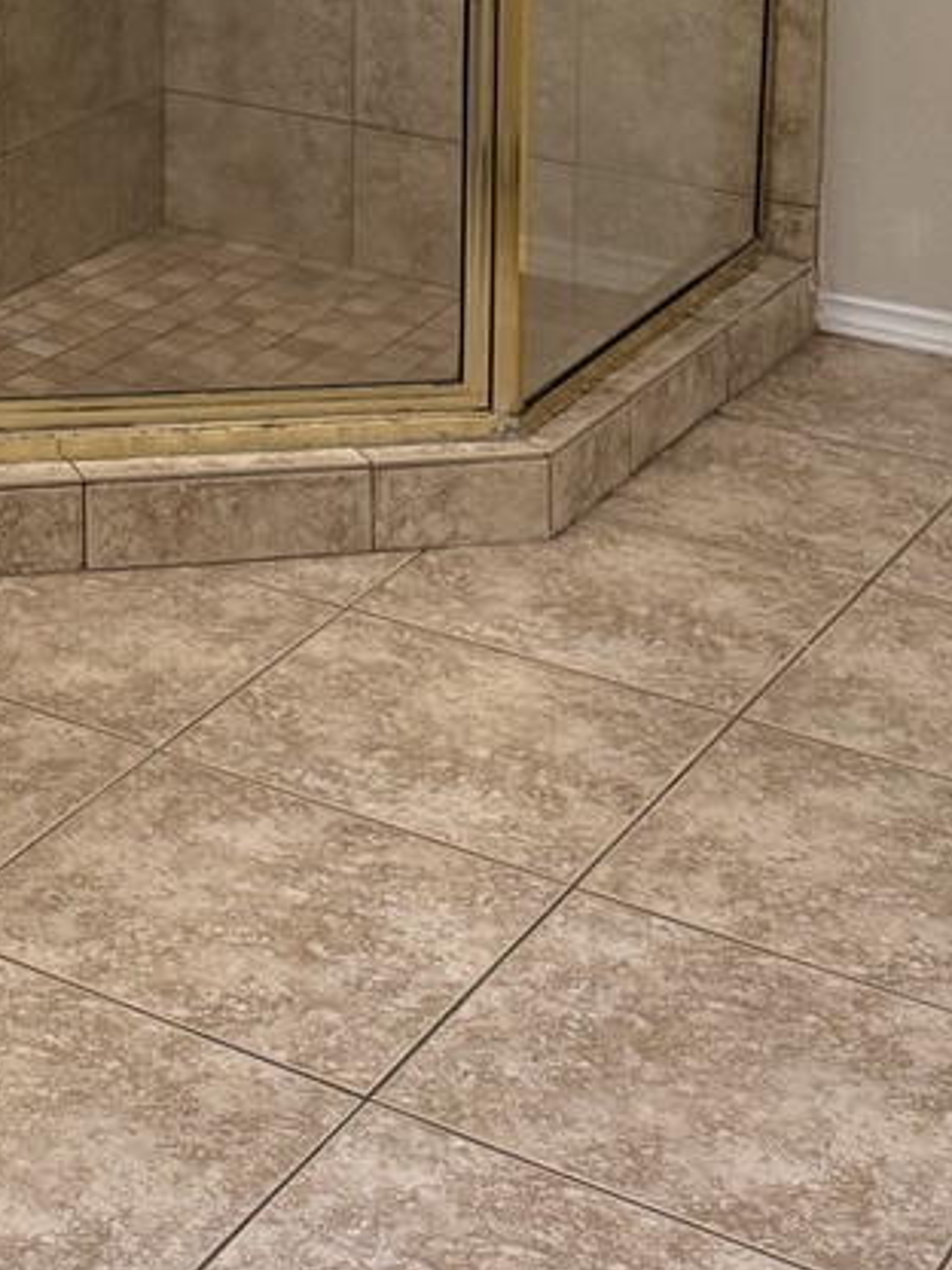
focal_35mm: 83
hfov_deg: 16.4
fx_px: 3044
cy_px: -354
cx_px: -421
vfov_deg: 21.4
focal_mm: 6.76
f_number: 1.78
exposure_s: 1/120
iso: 200
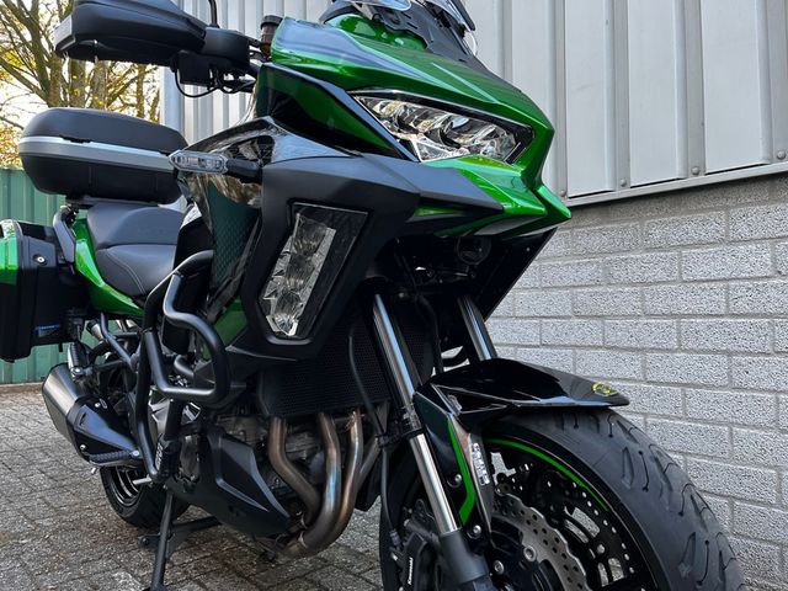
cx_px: 394
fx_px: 592
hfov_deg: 67.3
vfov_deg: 53.1
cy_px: 296
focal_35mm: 26
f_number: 1.6
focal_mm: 5.1
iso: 125
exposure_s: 1/111
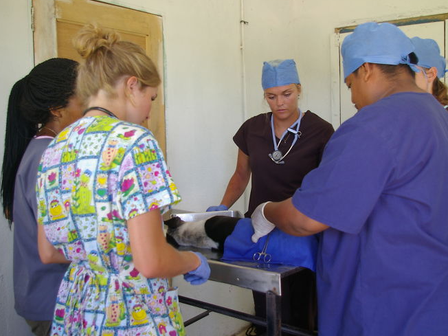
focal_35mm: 35
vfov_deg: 40.7
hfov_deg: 52.5
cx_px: 251
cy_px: 169
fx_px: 453
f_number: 3.5
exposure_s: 1/30
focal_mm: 18
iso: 200
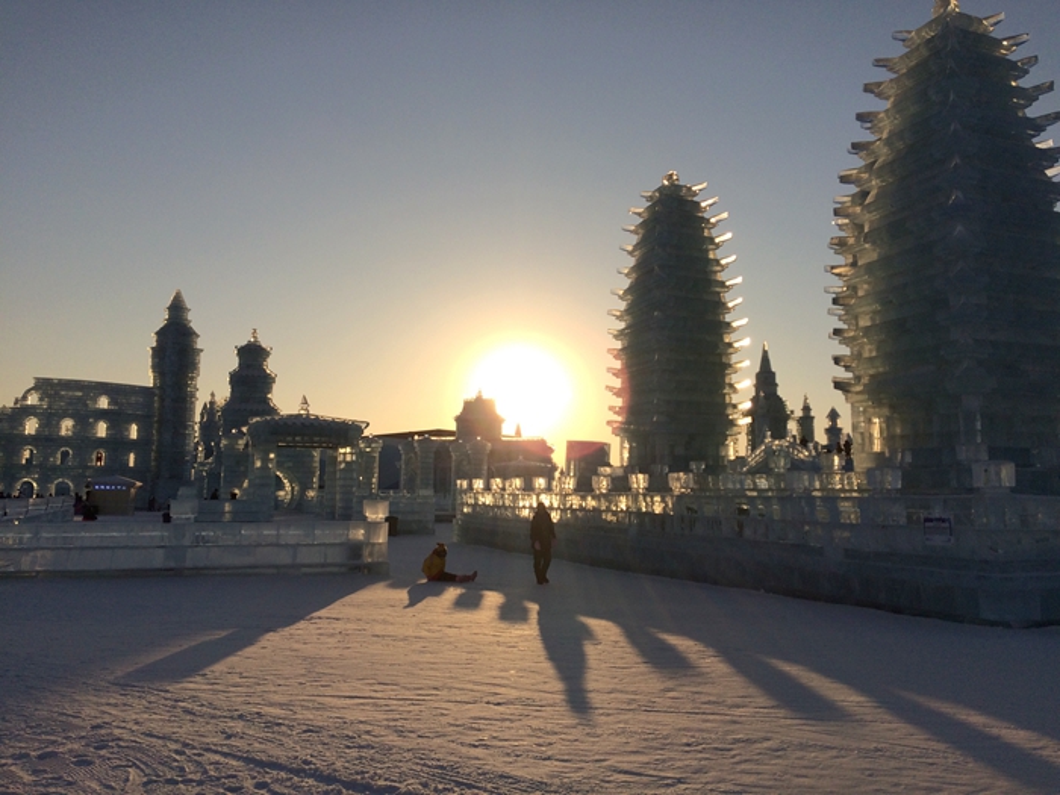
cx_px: 530
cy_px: 398
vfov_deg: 48.2
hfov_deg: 61.7
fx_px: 888
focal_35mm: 29
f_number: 2.2
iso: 40
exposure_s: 1/5128
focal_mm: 4.15
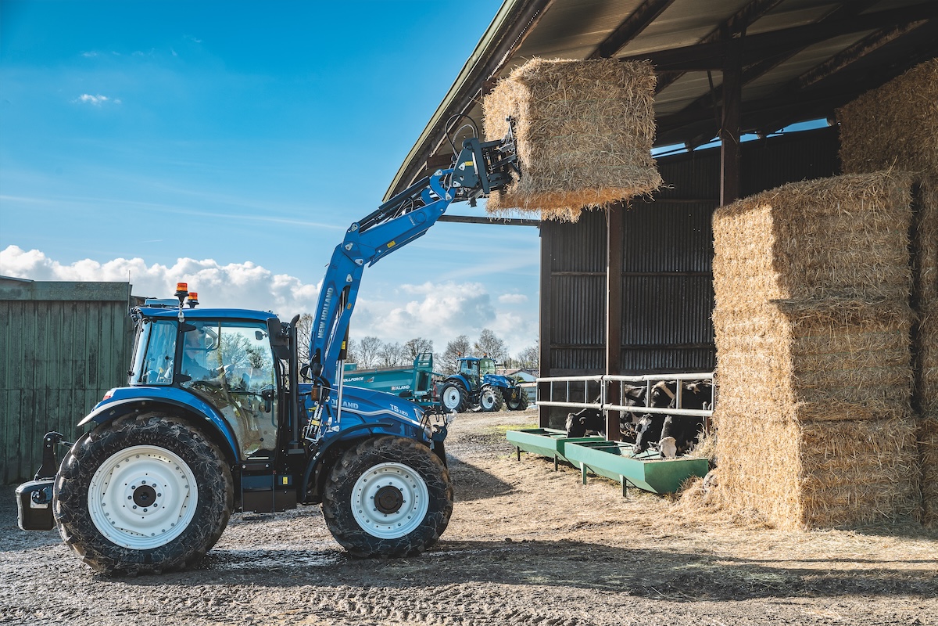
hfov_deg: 34.5
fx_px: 1511
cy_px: 313
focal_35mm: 58
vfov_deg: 23.4
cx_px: 469
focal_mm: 58
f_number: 8
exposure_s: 1/125
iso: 125
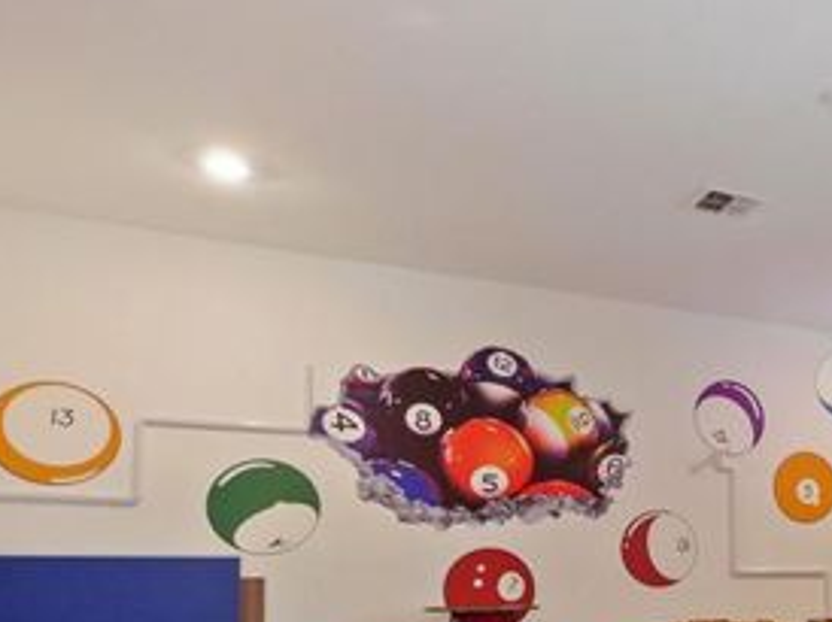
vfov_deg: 35.6
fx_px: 865
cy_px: 628
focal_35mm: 36
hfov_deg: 41.2
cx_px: 912
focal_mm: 7
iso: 3200
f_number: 4
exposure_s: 1/40
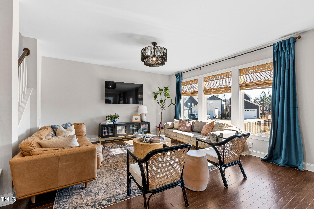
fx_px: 131
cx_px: 157
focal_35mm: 15
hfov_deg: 100.4
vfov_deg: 77.3
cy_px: 104
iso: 100
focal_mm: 10
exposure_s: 1/8
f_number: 8
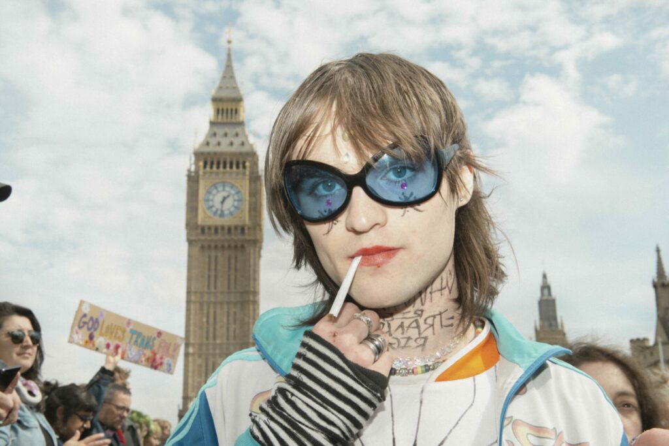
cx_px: 334
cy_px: 223
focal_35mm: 48
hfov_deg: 41.1
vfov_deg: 28.1
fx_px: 892
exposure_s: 1/160
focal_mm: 48
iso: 200
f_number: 16
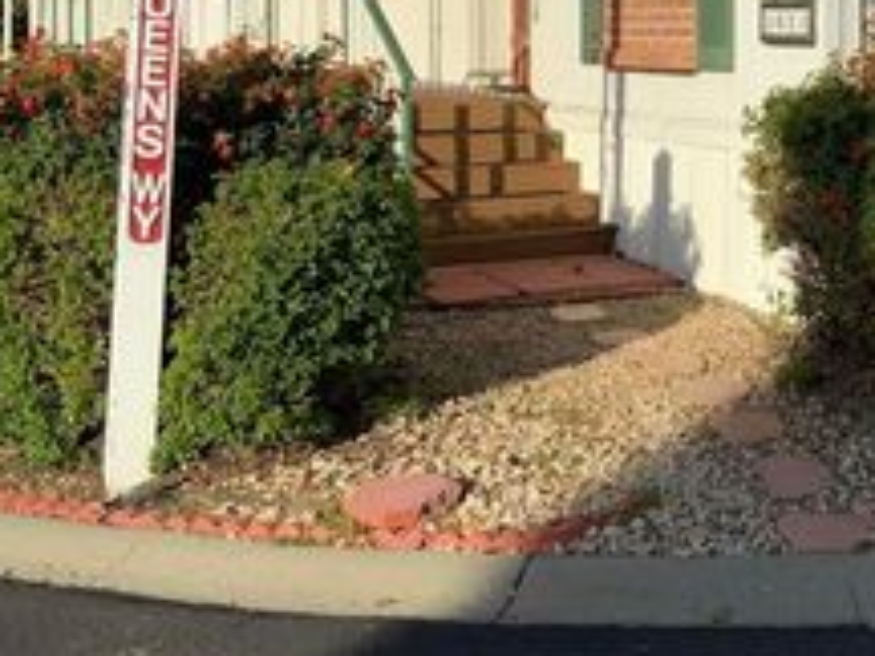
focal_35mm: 67
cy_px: 119
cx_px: 851
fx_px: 1694
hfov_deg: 27.5
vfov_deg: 21.6
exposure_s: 1/2141
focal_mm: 3
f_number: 1.8
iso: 16
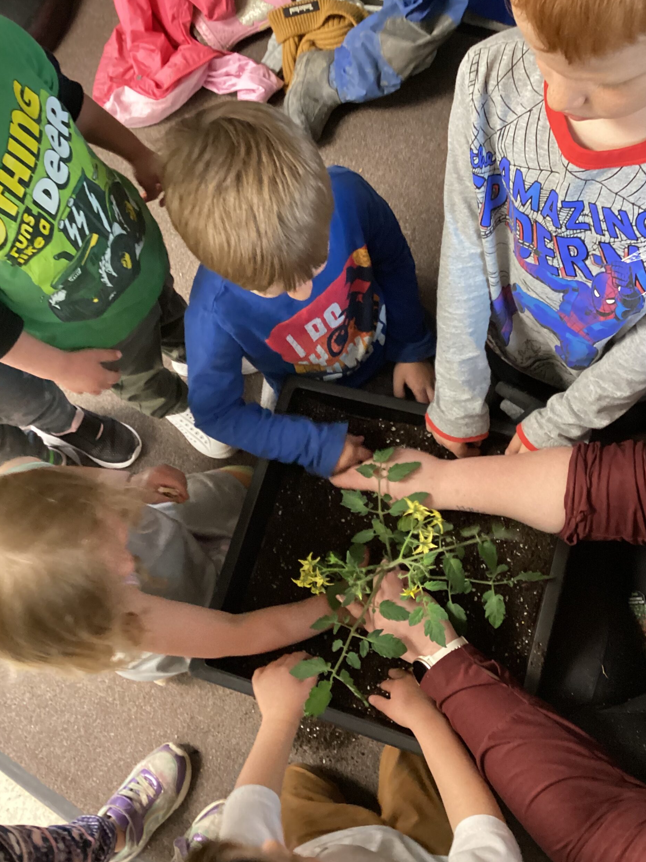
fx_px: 796
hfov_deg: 44.2
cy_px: 430
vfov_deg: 56.8
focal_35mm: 32
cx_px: 325
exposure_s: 1/30
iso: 320
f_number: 2.4
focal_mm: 3.3
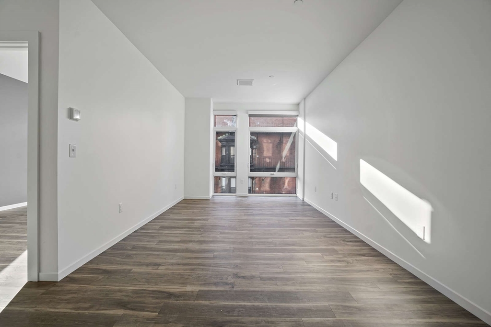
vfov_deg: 77.3
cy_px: 164
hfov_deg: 100.4
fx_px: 205
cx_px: 246
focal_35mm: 15
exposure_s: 1/20
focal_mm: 10
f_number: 11
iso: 500
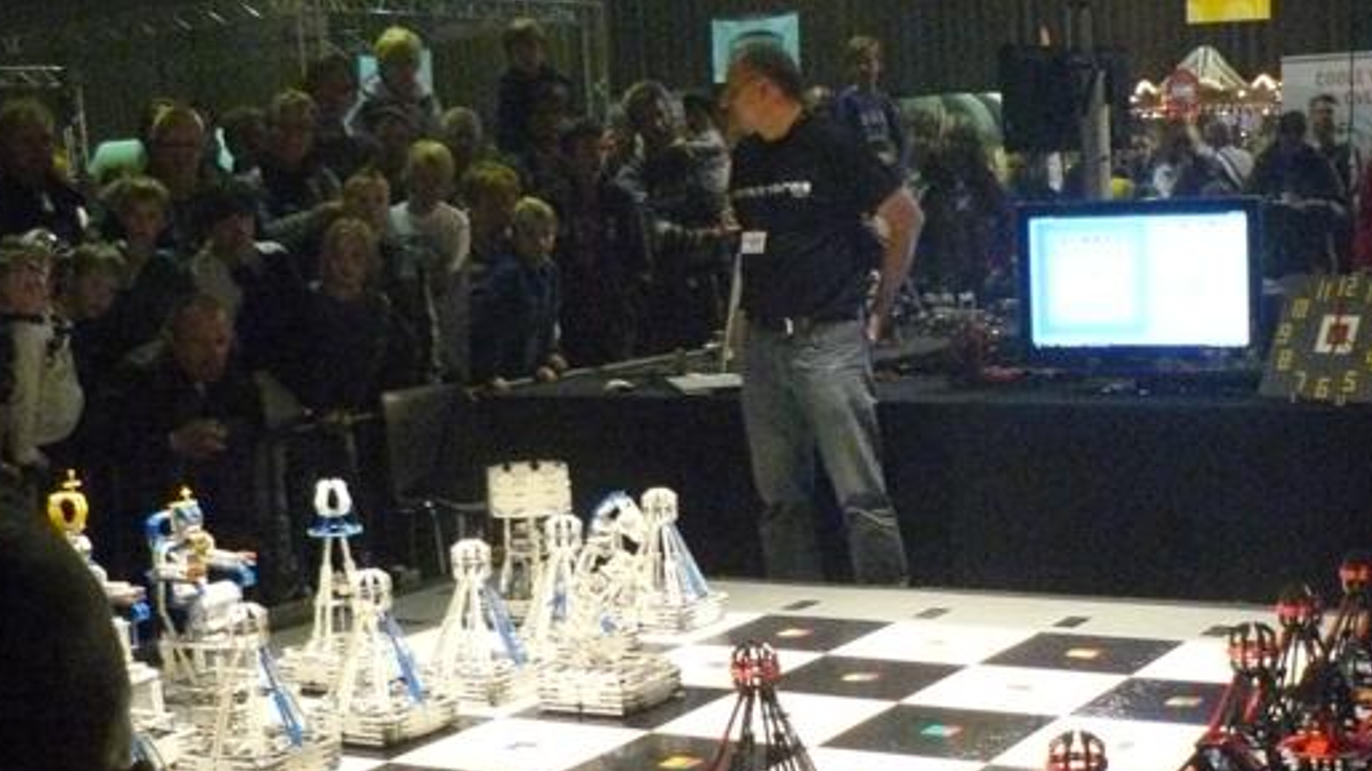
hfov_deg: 34.1
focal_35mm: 61
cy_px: 627
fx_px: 2219
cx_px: 900
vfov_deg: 19.5
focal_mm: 6
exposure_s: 1/50
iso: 800
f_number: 2.8
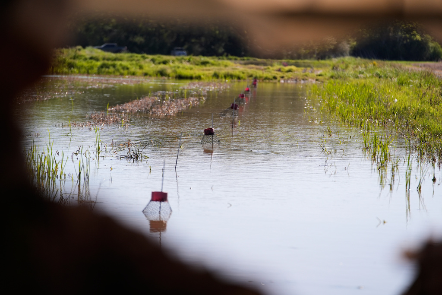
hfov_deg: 14.1
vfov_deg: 9.4
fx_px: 1793
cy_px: 148
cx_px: 221
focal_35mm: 146
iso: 400
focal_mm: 146
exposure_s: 1/6400
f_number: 3.2
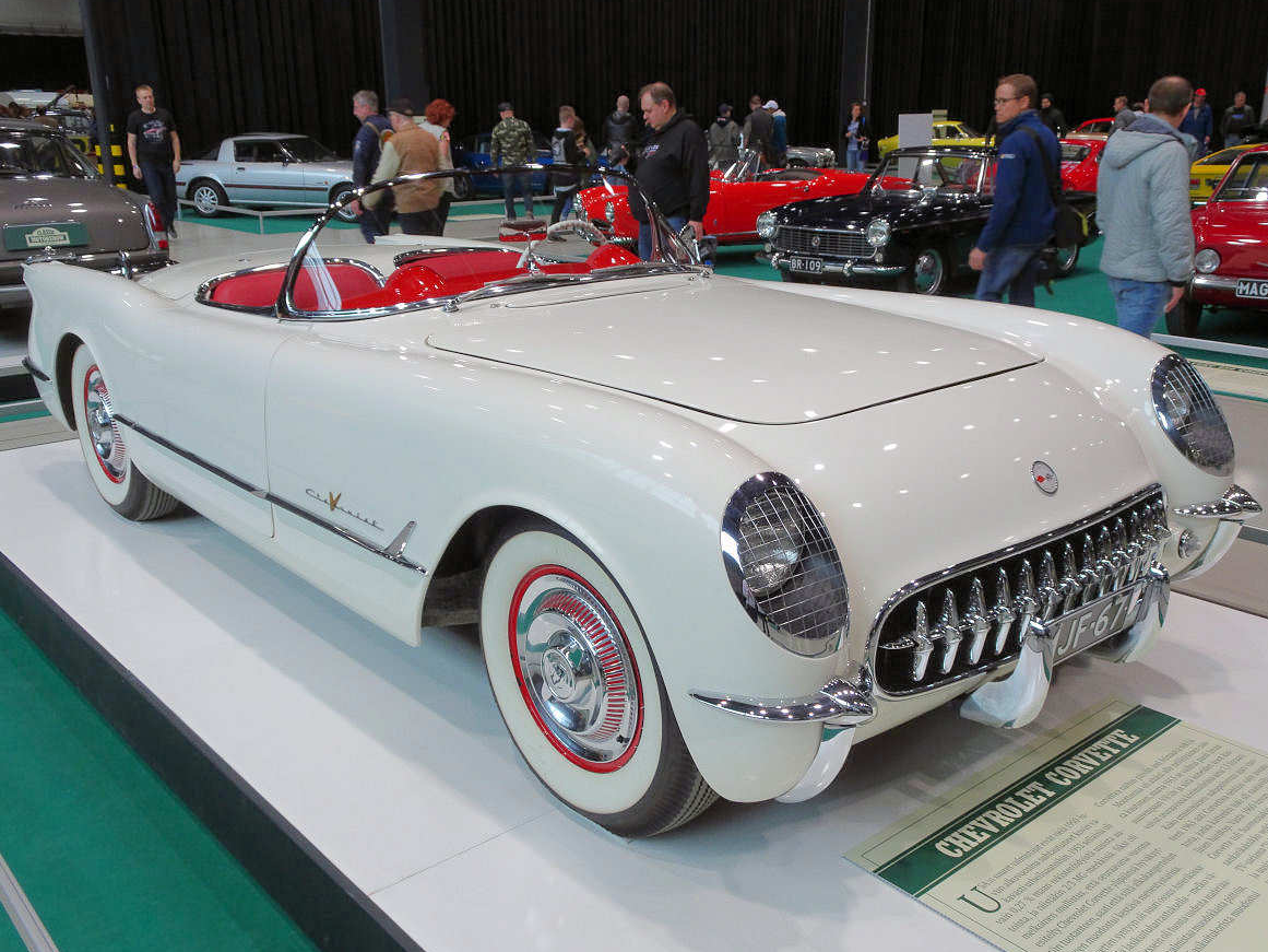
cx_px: 638
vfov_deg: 45.4
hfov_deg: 58.3
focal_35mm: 31
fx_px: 1136
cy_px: 468
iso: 80
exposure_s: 1/30
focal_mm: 5.09
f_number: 4
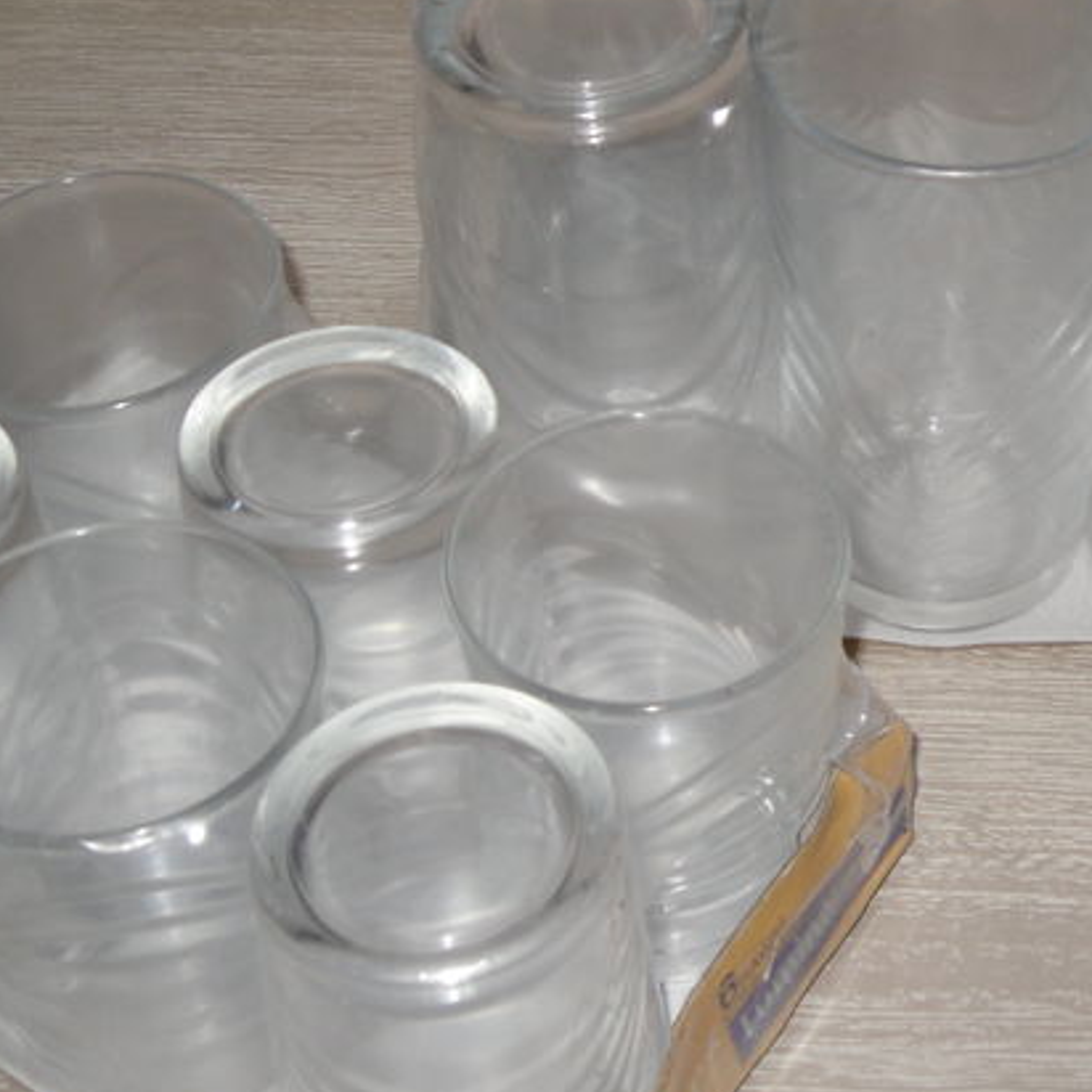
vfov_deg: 23.0
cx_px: 957
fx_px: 2677
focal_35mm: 75
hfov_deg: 22.6
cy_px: 387
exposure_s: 1/45
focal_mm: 6.3
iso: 80
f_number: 3.5
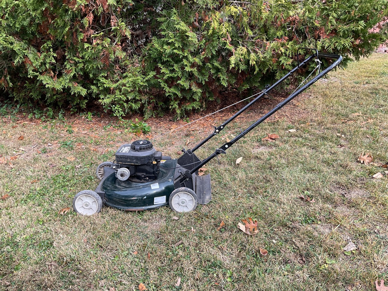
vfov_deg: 48.2
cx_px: 194
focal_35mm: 29
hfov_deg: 61.7
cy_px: 146
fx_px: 325
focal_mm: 3
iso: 16
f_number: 1.8
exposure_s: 1/231
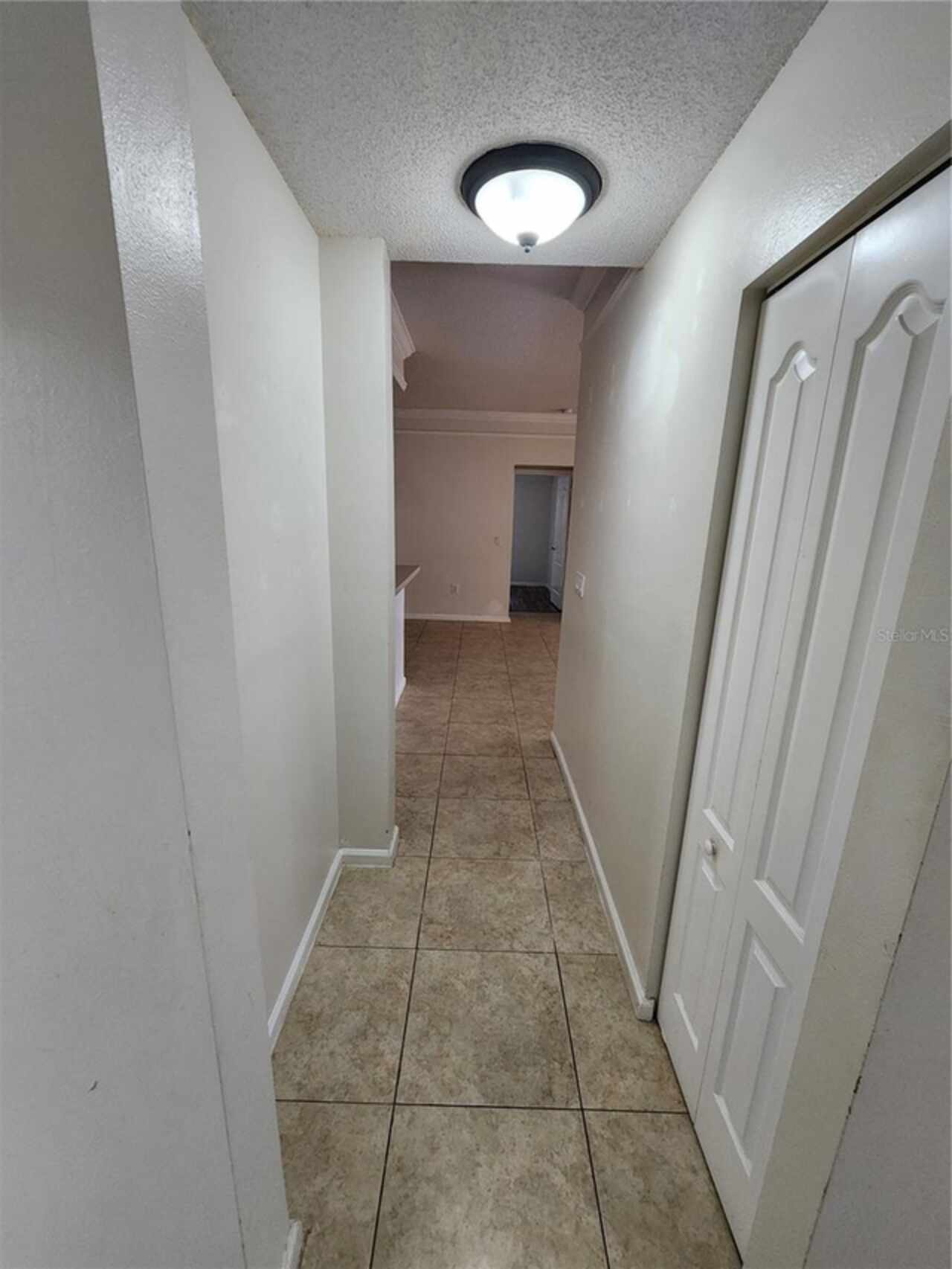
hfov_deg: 89.9
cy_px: 634
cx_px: 476
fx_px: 477
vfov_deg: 106.2
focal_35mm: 13
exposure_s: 1/60
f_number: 2.2
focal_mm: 2.2
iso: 400
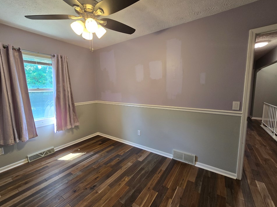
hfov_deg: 102.0
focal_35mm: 14
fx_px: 112
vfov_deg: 85.6
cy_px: 106
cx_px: 130
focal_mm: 2.2
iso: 80
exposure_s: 1/60
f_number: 2.2
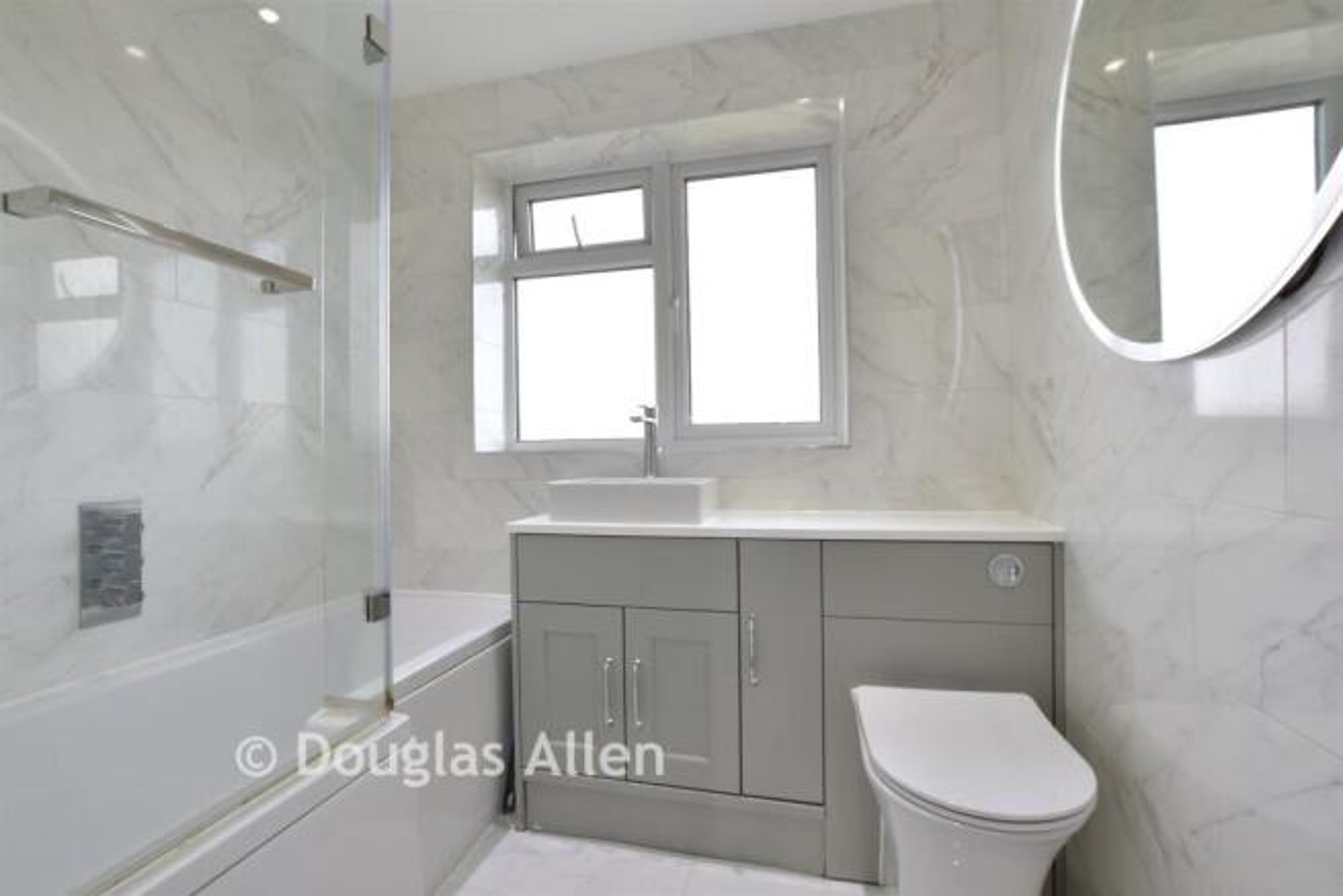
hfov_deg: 100.4
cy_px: 448
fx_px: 560
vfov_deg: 77.4
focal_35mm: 15
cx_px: 672
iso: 250
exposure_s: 1/30
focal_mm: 10
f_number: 8
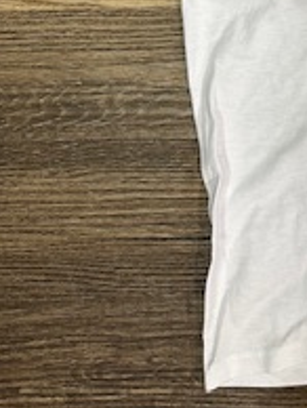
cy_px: -124
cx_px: 503
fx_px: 932
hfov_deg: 16.5
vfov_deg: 22.1
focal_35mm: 79
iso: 125
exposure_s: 1/100
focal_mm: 6.86
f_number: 1.78
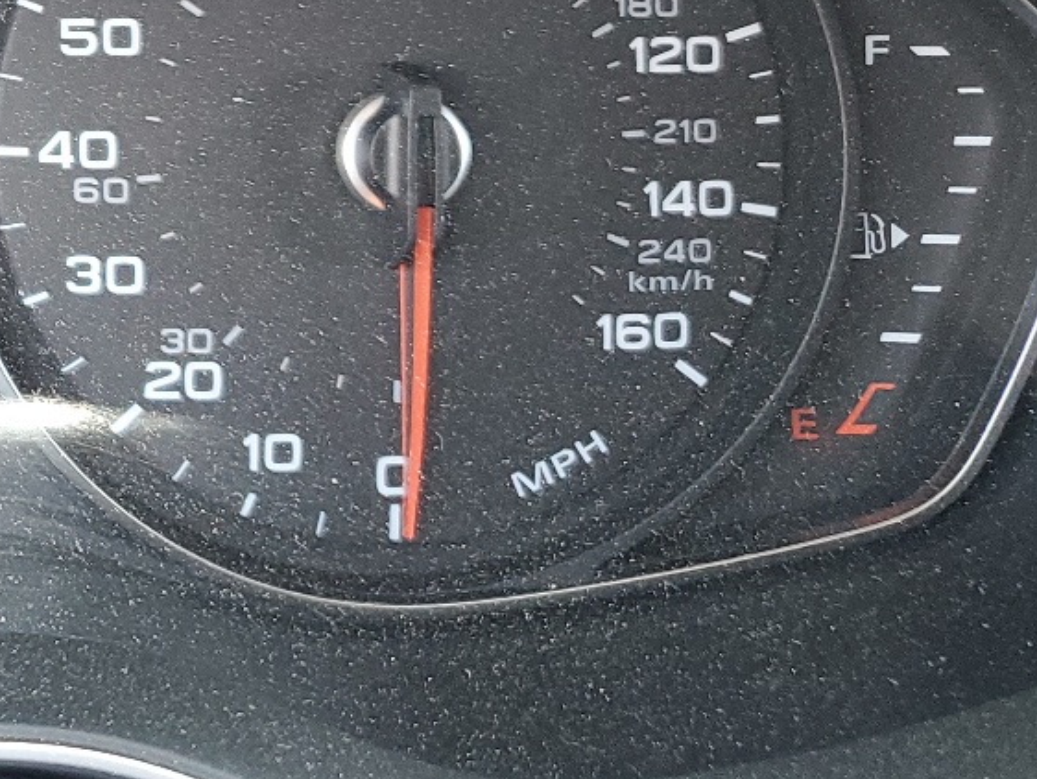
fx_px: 2218
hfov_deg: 22.5
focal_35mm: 74
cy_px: -83
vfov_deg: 19.1
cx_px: -426
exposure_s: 1/60.2
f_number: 1.5
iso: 107
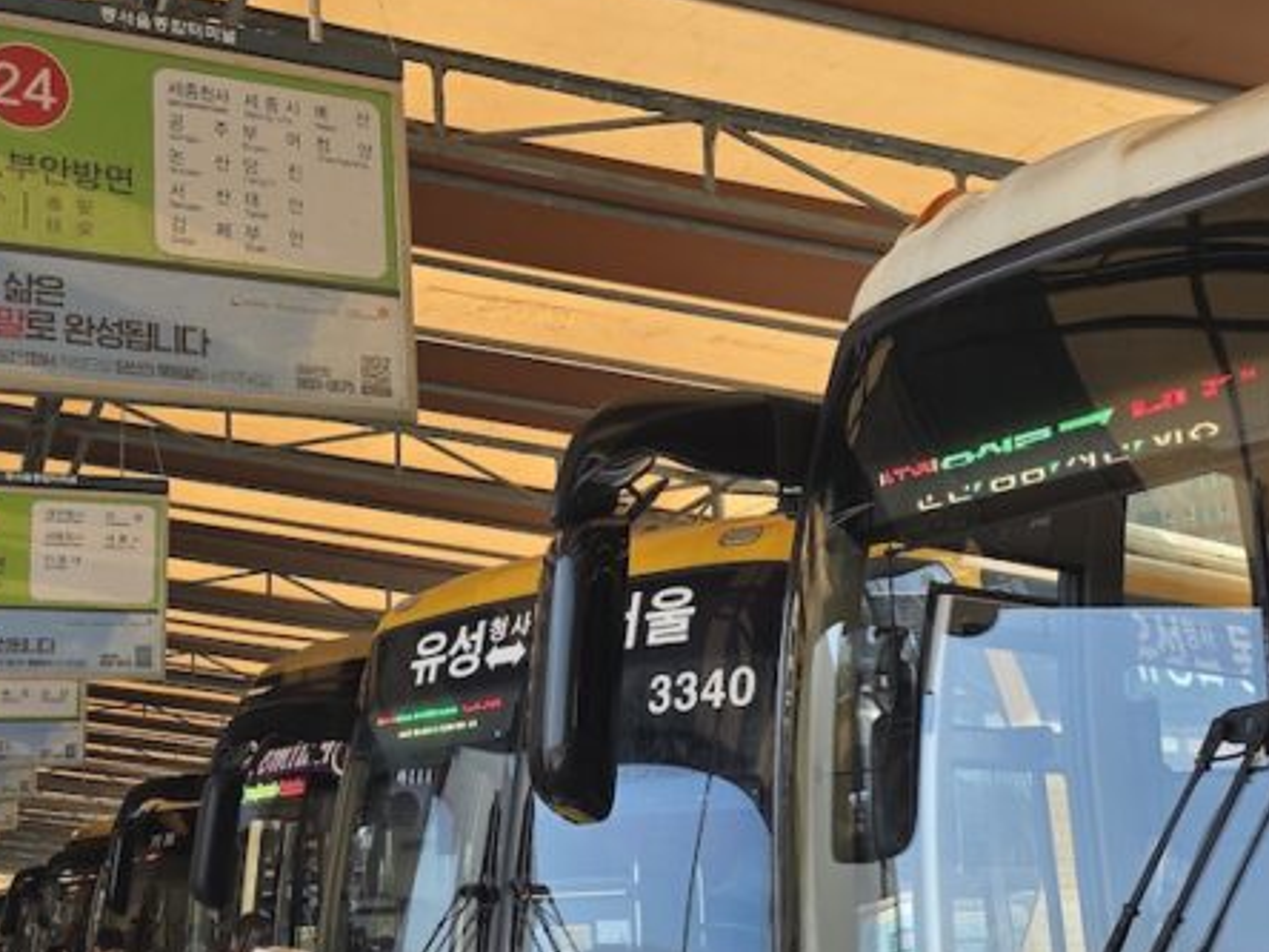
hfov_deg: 35.9
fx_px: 1943
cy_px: 375
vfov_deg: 27.5
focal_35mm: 53
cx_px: 463
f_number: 1.7
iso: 32
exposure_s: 1/359
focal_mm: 6.3
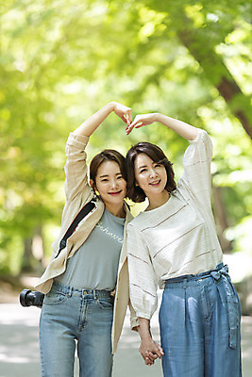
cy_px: 188
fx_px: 1574
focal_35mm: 150
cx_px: 126
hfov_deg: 9.2
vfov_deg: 13.7
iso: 400
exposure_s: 1/200
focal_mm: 150
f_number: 2.8
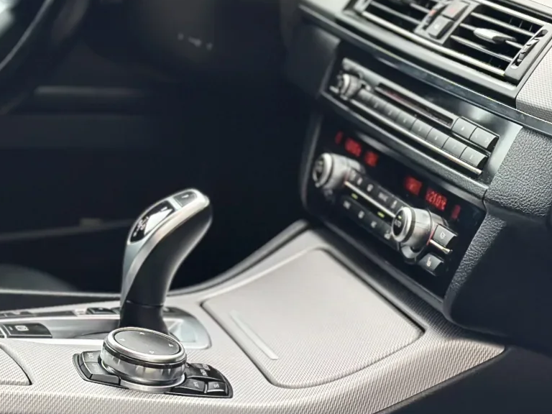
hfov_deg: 16.4
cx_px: 242
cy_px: 99
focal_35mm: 120
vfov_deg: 12.3
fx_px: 1914
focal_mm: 6.86
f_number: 1.78
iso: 125
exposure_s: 1/64
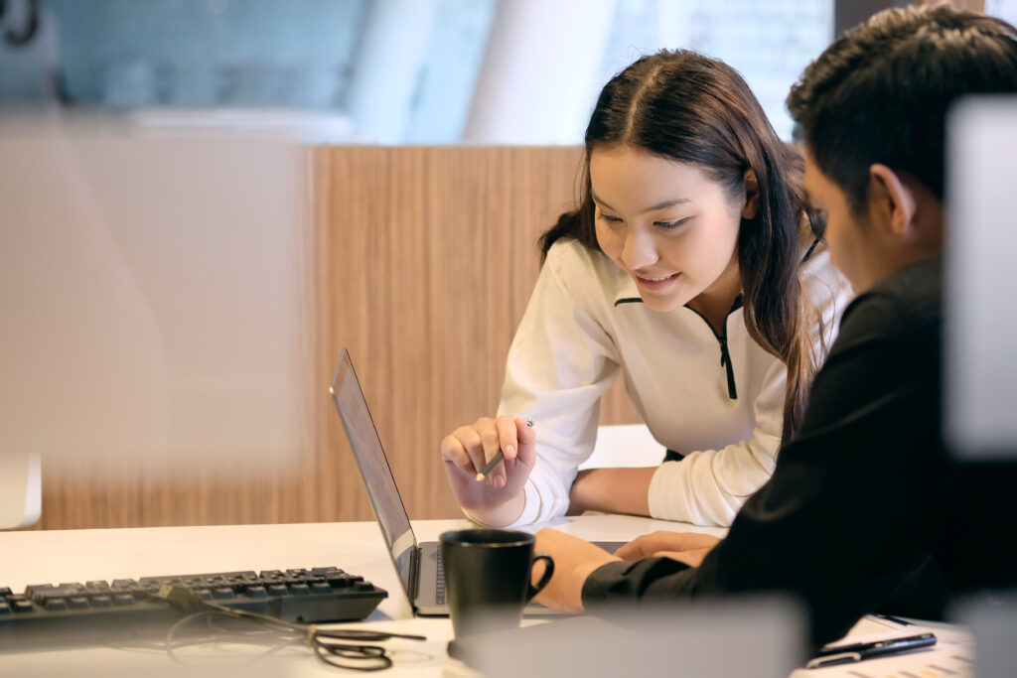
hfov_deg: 22.6
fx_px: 2543
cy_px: 339
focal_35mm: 90
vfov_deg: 15.2
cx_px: 508
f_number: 2.8
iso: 1600
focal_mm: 60
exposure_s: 1/120
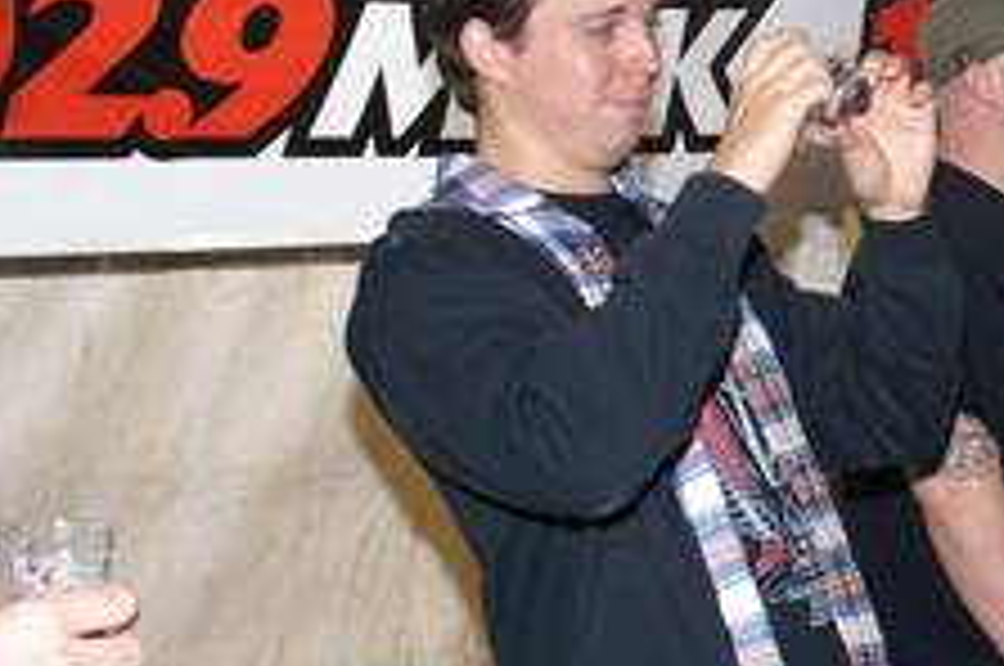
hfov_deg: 23.5
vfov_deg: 16.8
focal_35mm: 81
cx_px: 1121
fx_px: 2256
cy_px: 236
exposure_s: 1/60
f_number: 8
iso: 400
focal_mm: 24
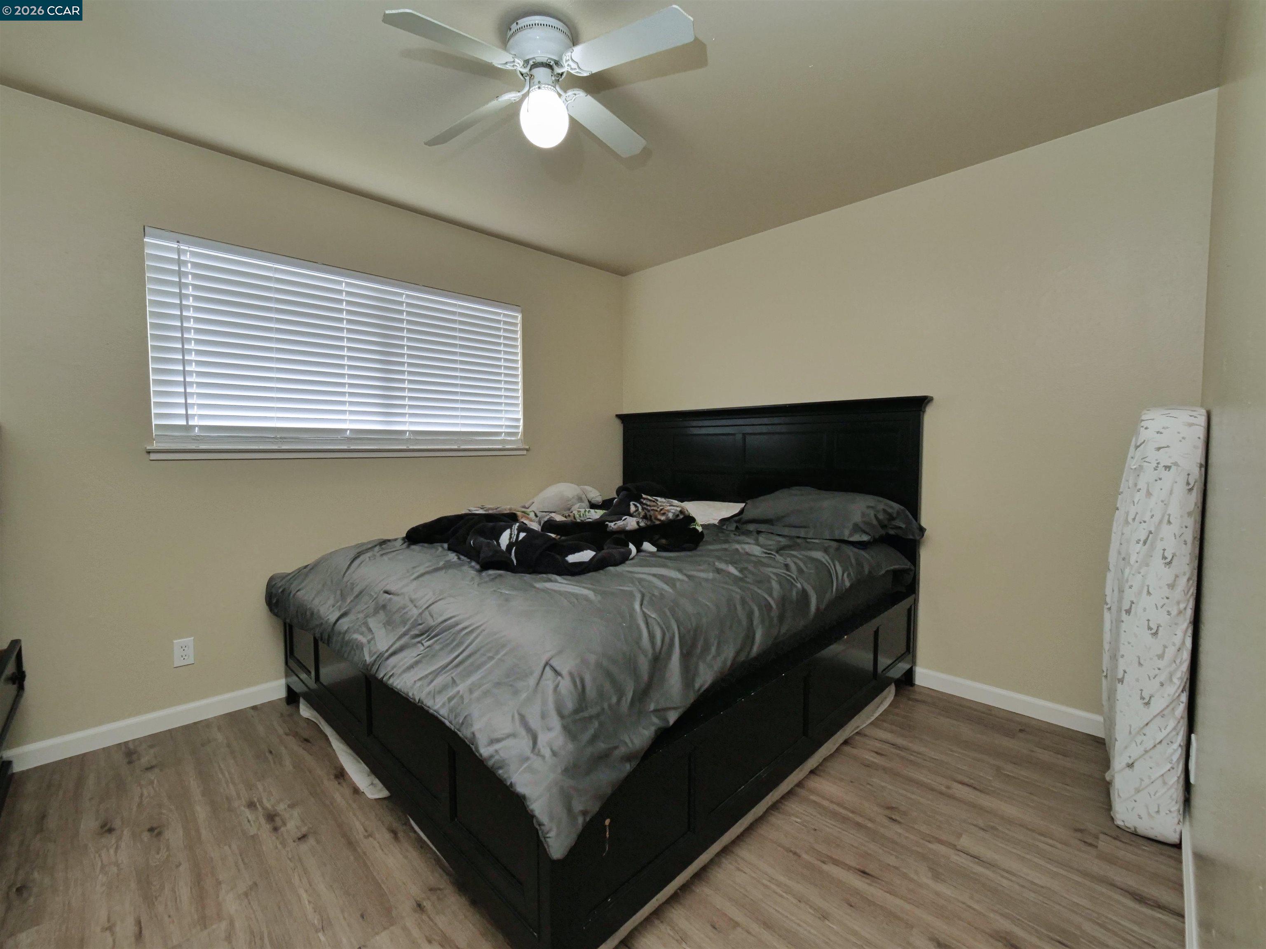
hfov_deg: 102.1
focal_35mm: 14
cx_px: 633
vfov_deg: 85.7
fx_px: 512
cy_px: 474
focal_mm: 7
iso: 800
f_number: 5.6
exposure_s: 1/160
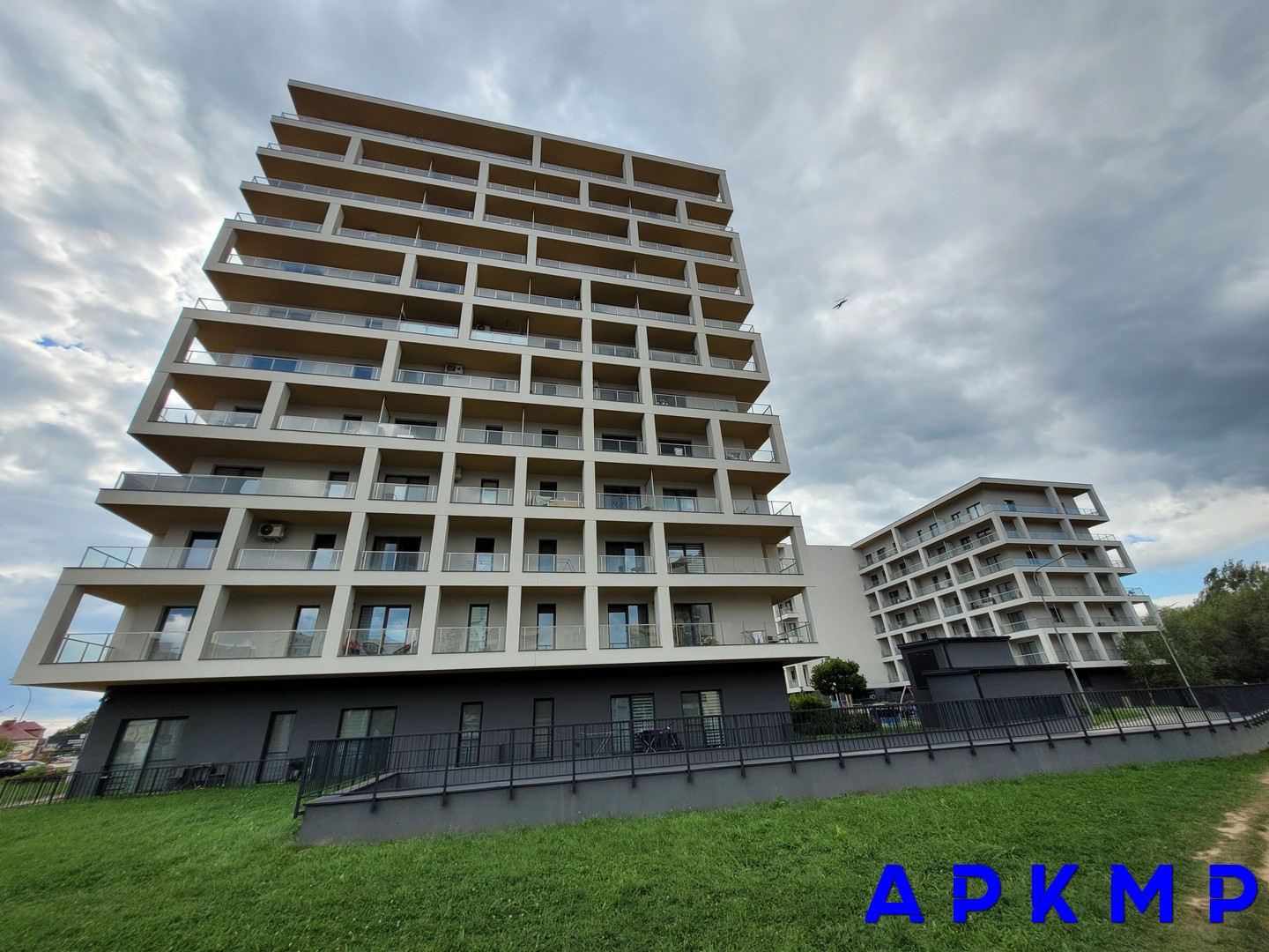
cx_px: 634
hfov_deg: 106.2
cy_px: 476
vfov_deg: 89.9
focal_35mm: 13
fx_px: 477
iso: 40
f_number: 2.2
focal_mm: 1.74
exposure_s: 1/1290
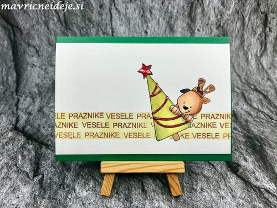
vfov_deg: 49.7
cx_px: 138
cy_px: 104
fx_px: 224
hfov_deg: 63.4
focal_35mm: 28
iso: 20
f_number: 1.8
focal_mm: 3.99
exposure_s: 1/791
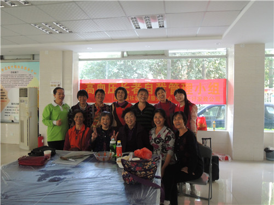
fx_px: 190
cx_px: 137
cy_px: 102
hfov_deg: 71.6
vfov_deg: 56.8
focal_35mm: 24
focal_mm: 4.3
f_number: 3.5
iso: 400
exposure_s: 1/25
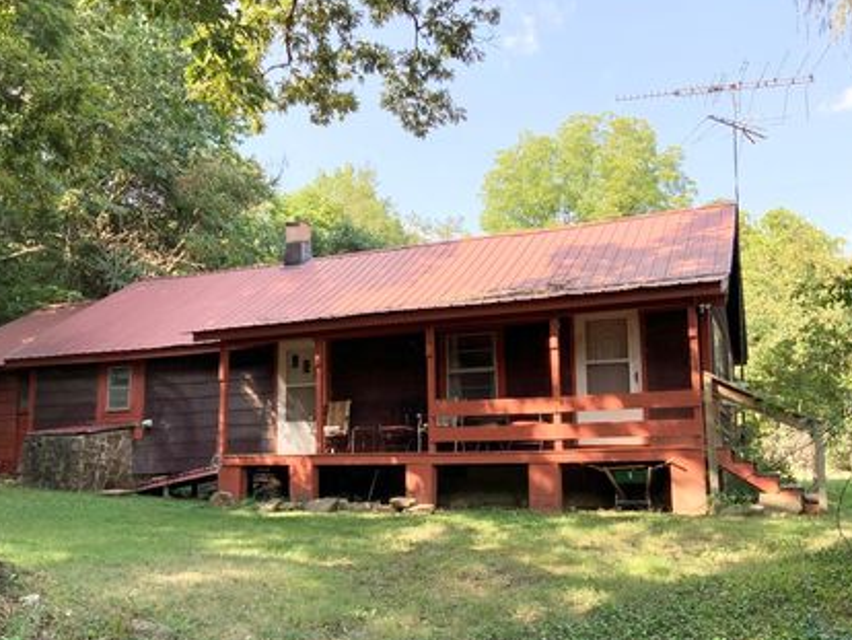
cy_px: 365
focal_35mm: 35
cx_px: 405
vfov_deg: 40.6
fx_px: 862
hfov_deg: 52.6
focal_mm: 3
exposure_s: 1/367
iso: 16
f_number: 1.8
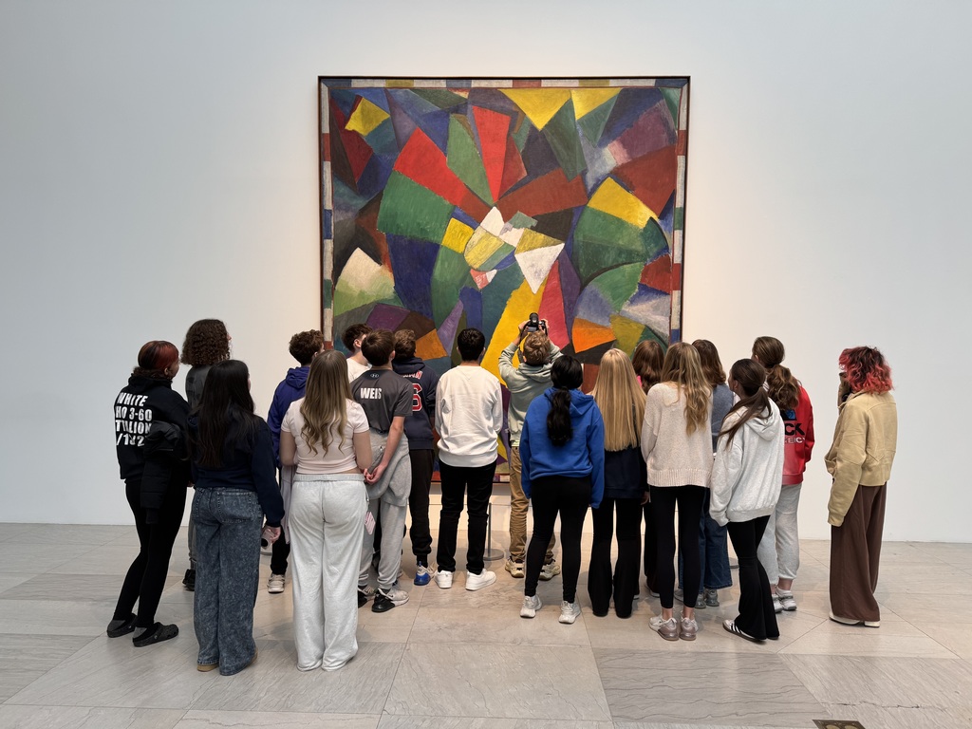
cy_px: 364
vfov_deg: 56.8
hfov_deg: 71.6
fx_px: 674
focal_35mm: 24
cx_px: 486
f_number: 1.78
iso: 80
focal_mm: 6.76
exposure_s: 1/82
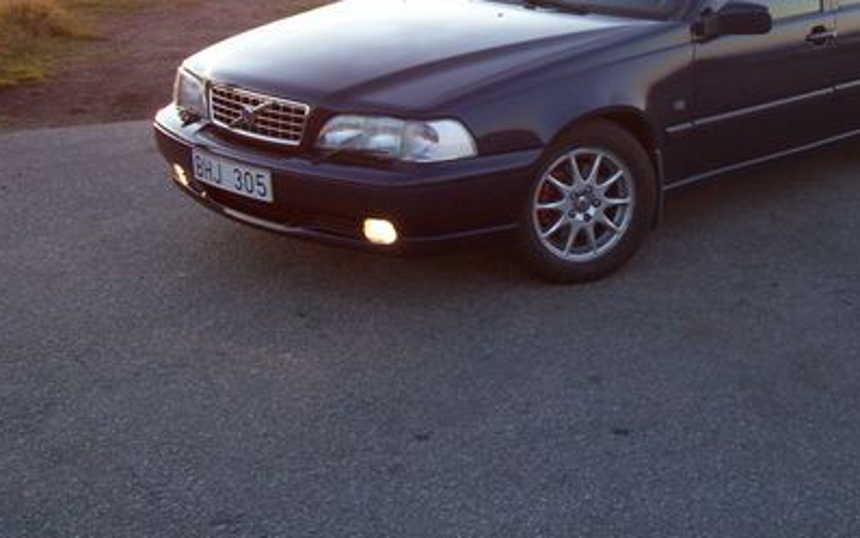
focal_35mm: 58
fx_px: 1360
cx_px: 666
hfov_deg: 34.2
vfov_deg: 21.8
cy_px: 35
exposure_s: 1/58.8
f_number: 2.7
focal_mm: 5.6
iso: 80
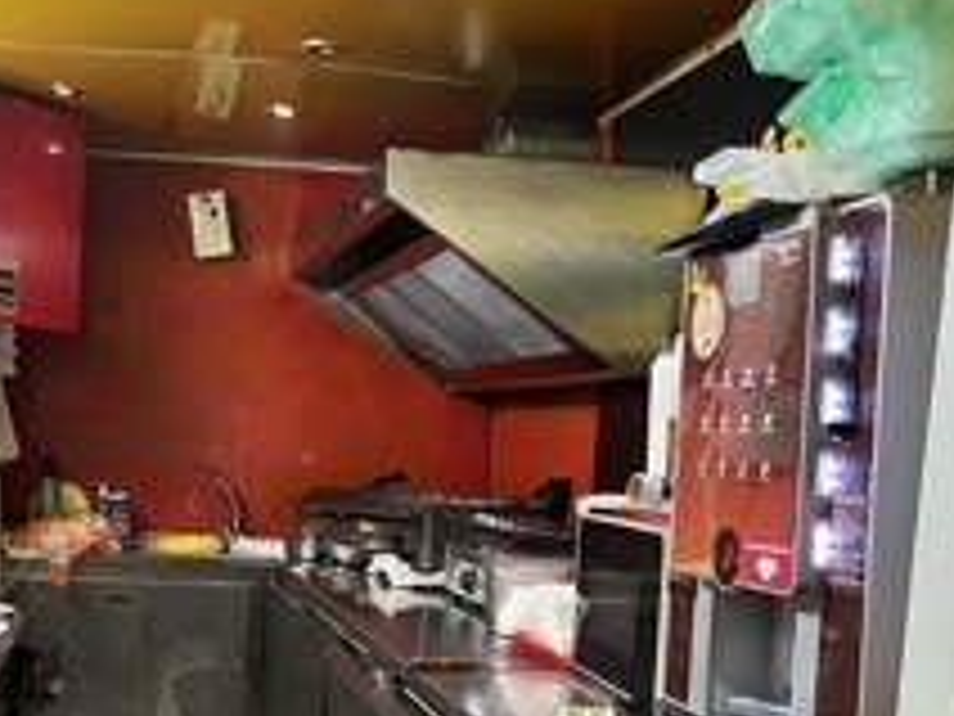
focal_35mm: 49
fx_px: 1350
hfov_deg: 38.3
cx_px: 292
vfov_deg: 29.5
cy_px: 477
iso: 200
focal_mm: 5.1
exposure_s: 1/50
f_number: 1.6
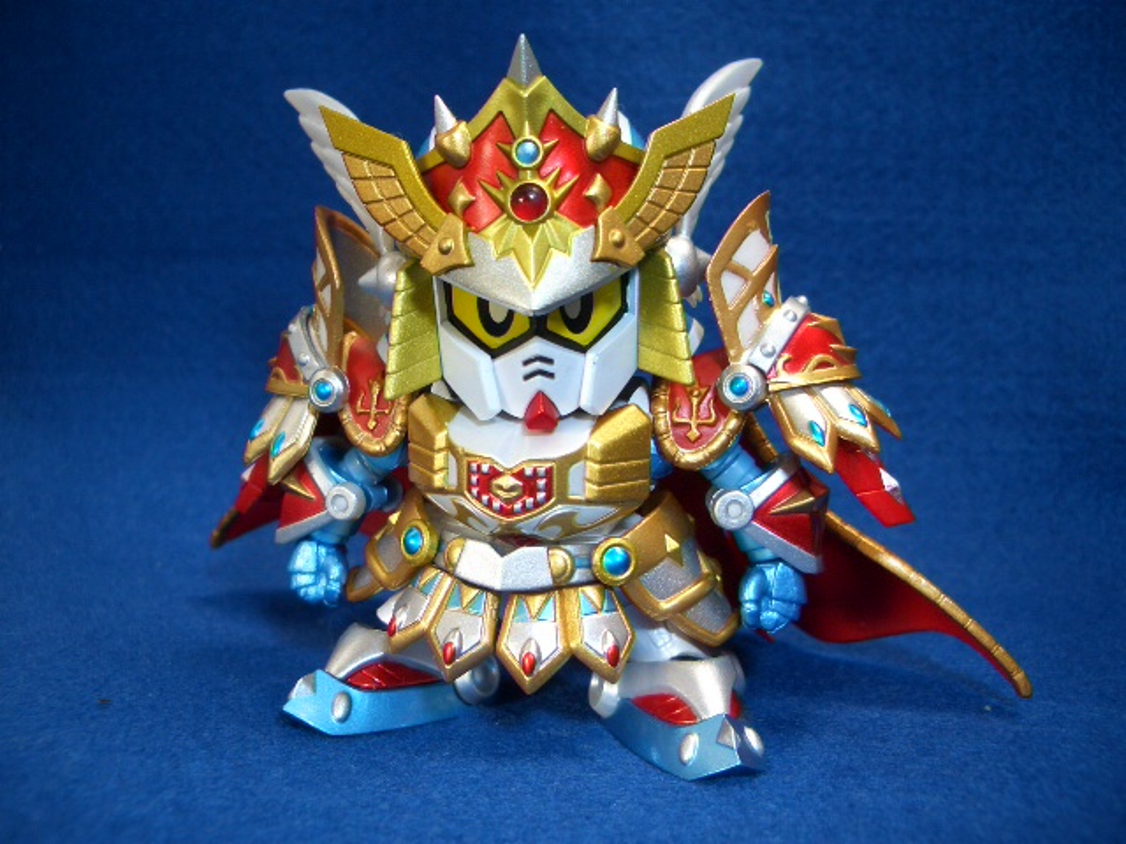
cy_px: 422
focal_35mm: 35
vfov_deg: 40.7
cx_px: 563
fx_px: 1138
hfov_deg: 52.6
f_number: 2.6
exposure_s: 1/8
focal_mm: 5.8
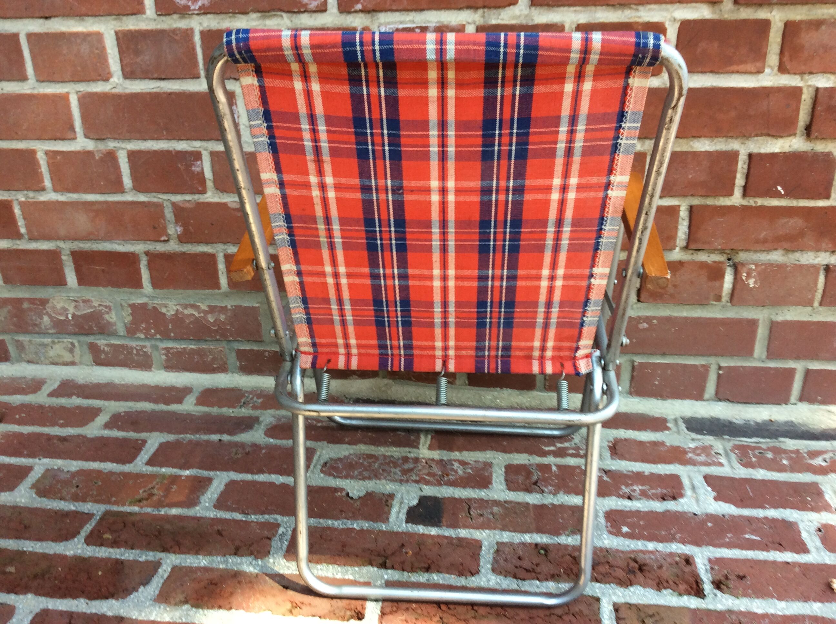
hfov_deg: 56.9
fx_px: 772
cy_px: 312
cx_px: 418
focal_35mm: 32
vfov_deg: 44.1
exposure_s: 1/50
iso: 40
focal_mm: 3.3
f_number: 2.4
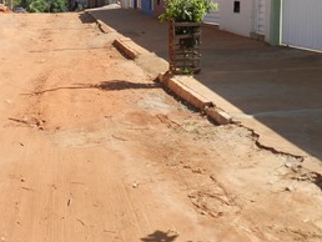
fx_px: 577
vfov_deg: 23.7
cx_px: 26
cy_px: 118
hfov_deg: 29.7
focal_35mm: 62
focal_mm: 5.6
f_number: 3.7
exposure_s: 1/1000
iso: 160
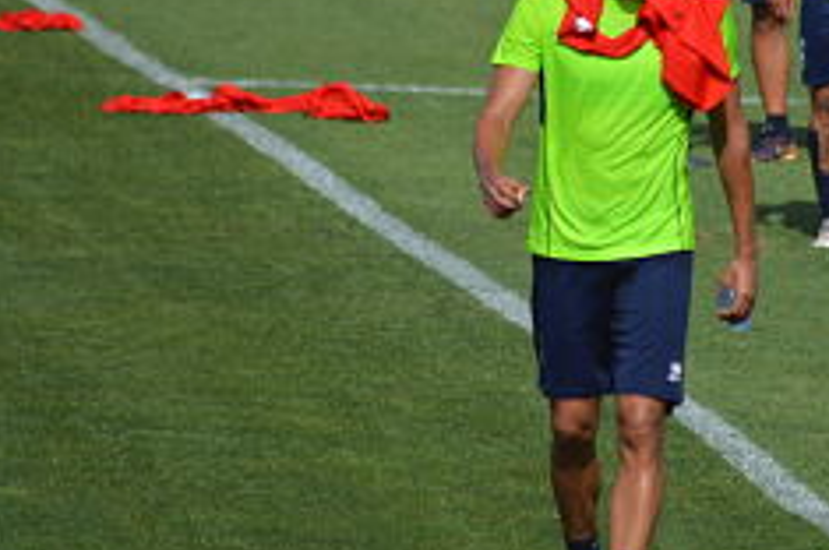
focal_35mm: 766
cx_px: 610
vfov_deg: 1.8
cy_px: 109
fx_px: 17615
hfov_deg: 2.7
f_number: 5.6
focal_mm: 300
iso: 280
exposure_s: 1/2000
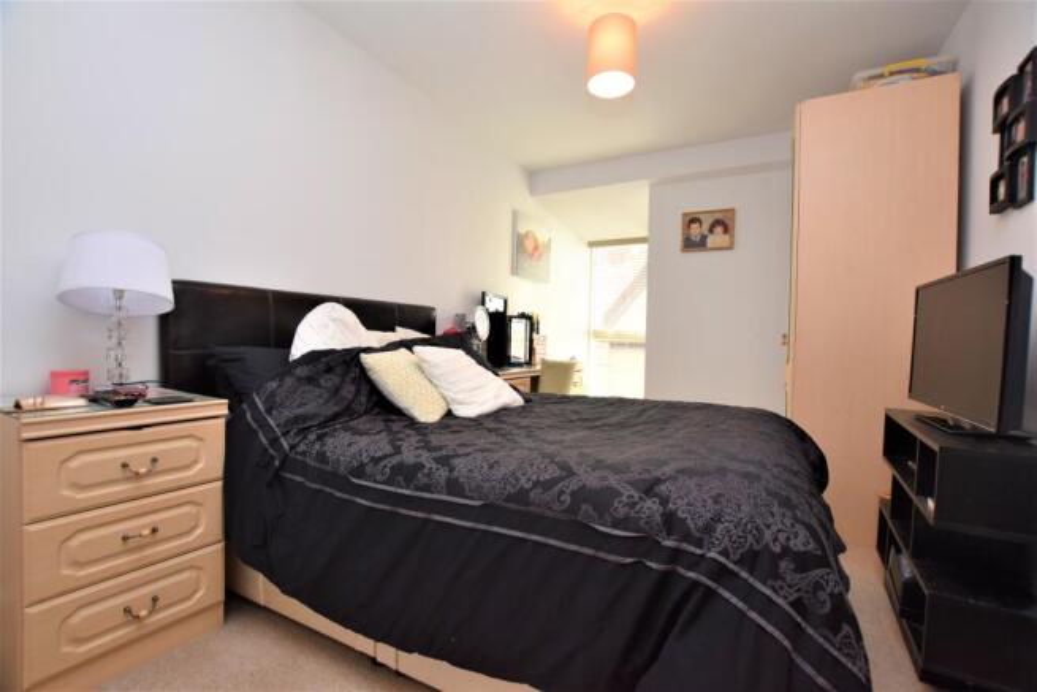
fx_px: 432
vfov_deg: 77.4
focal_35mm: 15
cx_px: 518
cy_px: 346
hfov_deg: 100.4
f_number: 5
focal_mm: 10
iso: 800
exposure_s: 1/100
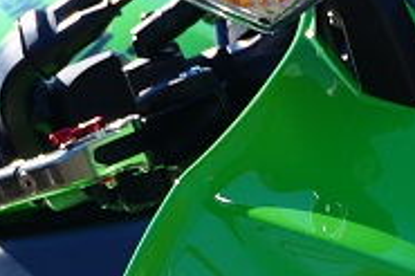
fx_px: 3893
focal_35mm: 338
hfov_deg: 5.9
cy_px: 521
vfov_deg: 4.0
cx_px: 944
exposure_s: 1/500
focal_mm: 38
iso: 200
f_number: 5.6
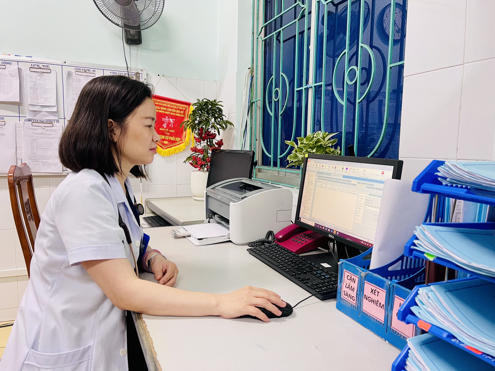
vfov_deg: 54.9
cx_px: 248
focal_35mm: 25
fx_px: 357
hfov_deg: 69.4
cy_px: 186
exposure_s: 1/50
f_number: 1.6
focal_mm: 5.1
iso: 160
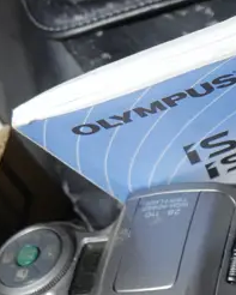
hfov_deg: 11.9
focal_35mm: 122
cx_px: 383
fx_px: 1065
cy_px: 89
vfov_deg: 15.7
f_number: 3.6
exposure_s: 1/60
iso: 500
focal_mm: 15
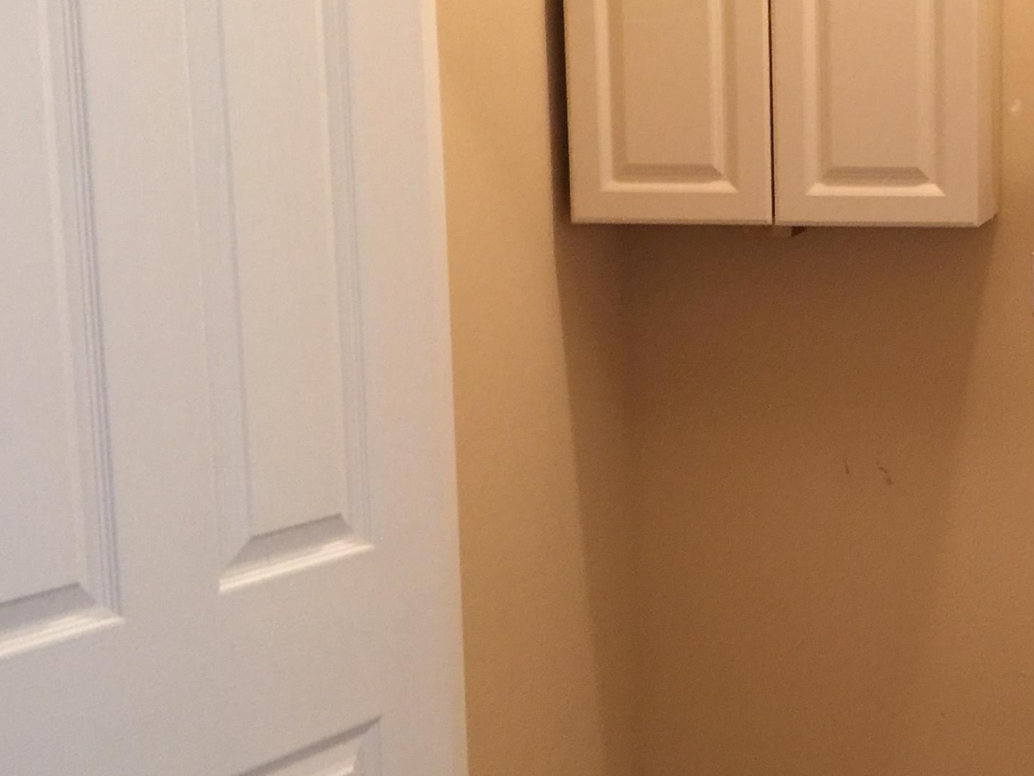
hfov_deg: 29.8
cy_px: 406
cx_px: 998
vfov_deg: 24.0
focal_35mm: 61
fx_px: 1822
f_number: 2.2
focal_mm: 4.15
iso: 100
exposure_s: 1/10
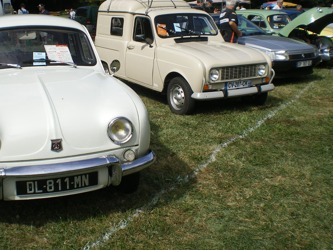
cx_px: 130
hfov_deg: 41.0
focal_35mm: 46
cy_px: 96
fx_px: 442
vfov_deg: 31.4
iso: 50
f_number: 4.6
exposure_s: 1/640
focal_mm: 6.3
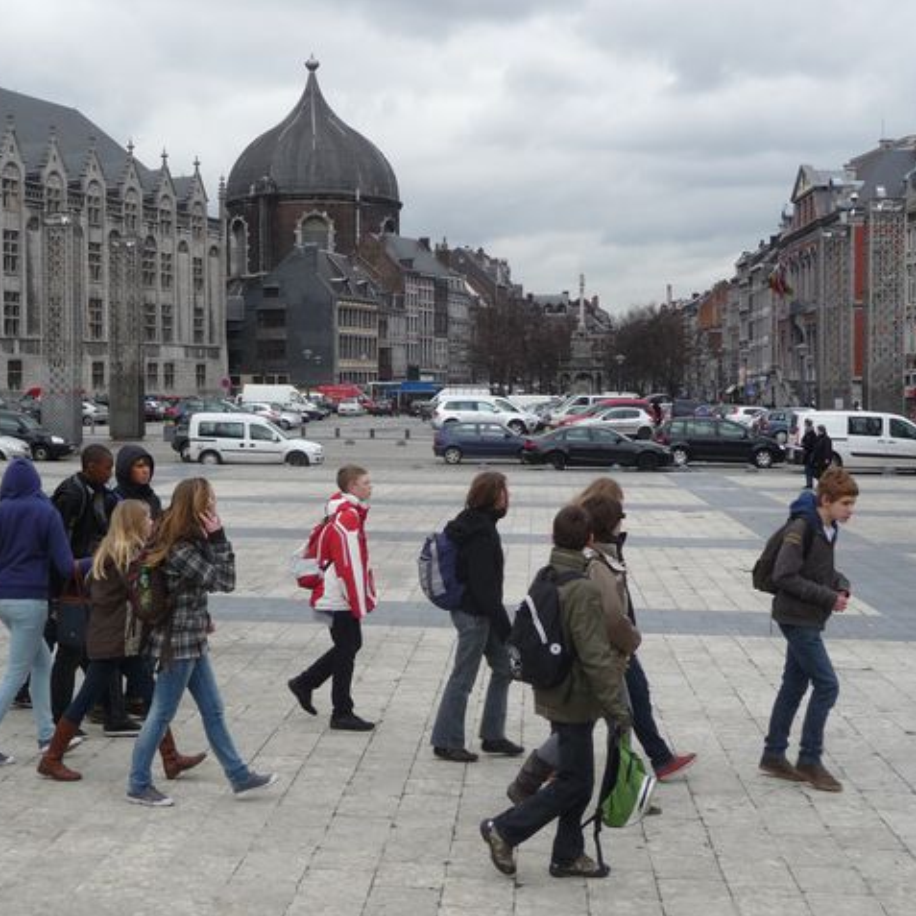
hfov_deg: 33.3
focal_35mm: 51
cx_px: 371
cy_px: 457
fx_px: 1527
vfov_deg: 33.4
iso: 100
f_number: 4
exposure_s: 1/250
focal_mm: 7.1
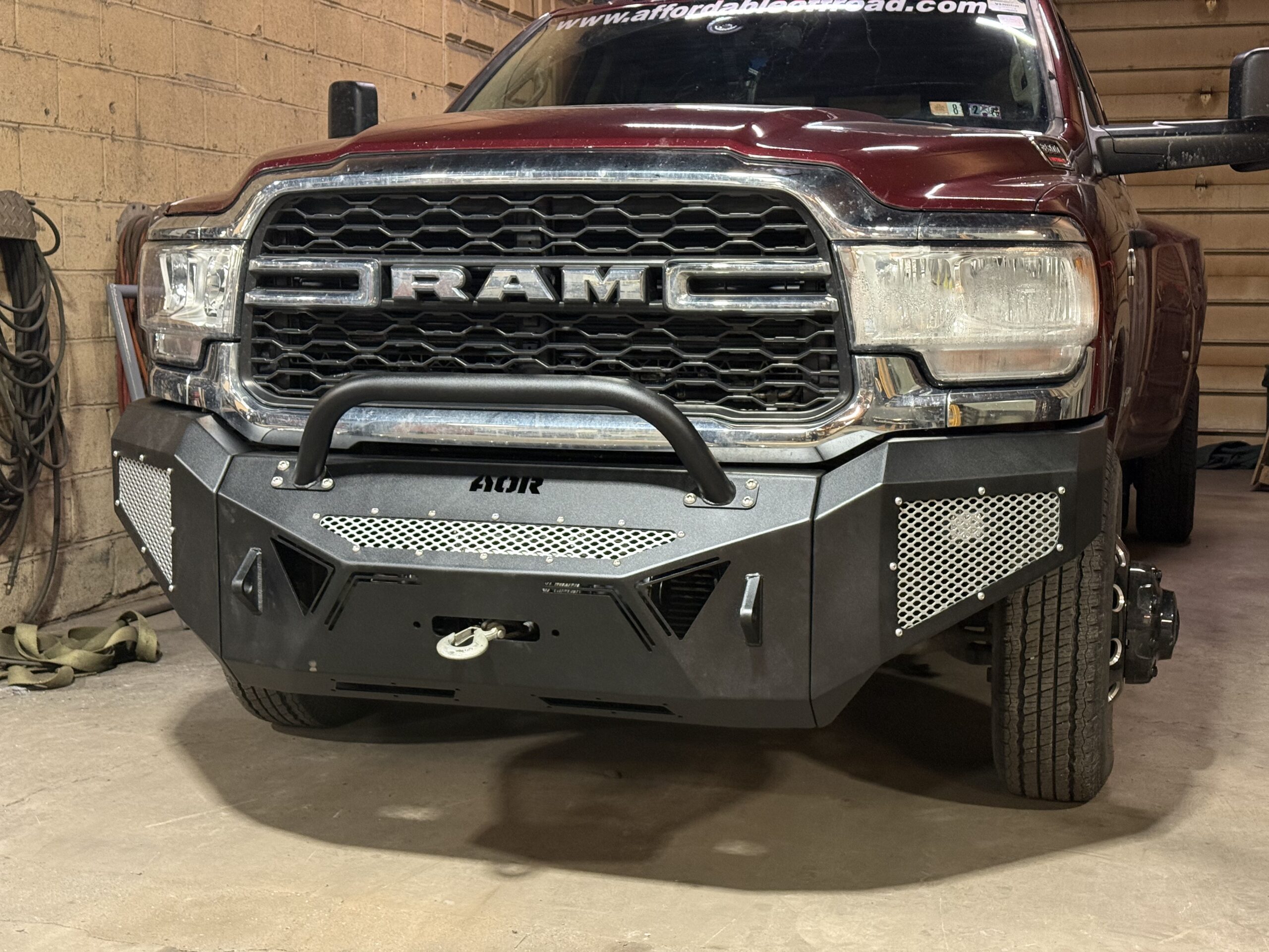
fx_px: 1760
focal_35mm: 48
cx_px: 634
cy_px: 476
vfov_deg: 30.3
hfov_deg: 39.7
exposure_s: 1/40
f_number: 1.78
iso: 320
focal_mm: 6.76
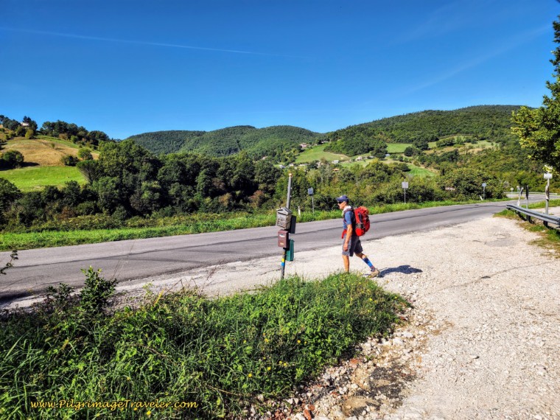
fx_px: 372
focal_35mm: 23
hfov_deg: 73.9
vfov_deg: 58.9
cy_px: 210
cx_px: 280
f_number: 1.8
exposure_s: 1/1114
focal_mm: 6.4
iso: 12
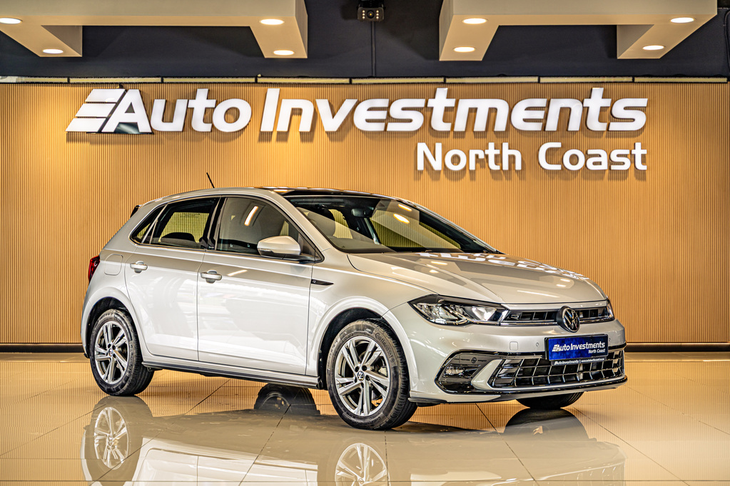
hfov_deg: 32.9
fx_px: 1237
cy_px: 243
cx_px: 365
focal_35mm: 61
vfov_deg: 22.3
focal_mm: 61
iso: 100
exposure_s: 1/100
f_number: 2.8
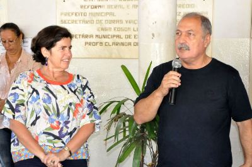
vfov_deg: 17.5
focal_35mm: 78
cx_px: 126
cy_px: 84
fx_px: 546
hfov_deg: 26.0
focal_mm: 52
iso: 3200
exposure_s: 1/100
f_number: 5.6
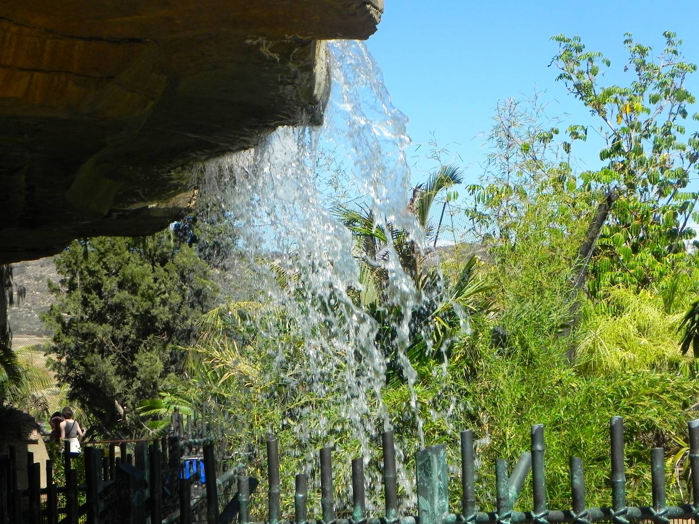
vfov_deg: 22.3
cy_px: 262
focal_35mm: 66
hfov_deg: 29.4
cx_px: 350
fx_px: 1333
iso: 160
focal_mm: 11.8
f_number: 7.1
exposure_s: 1/333
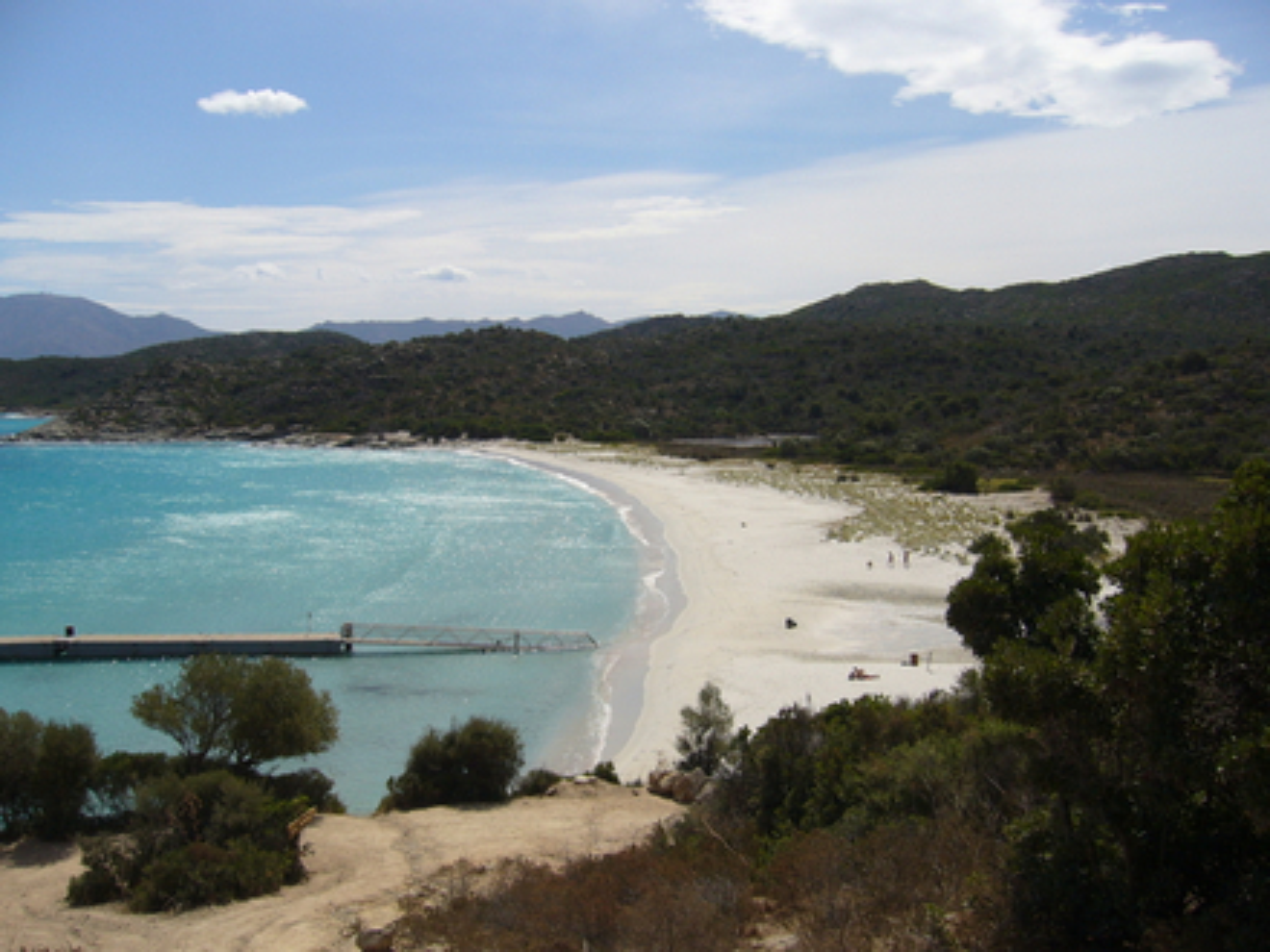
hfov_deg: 52.6
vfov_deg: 40.7
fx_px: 1284
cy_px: 476
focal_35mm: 35
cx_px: 635
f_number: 5.6
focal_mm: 5.8
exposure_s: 1/640
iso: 80
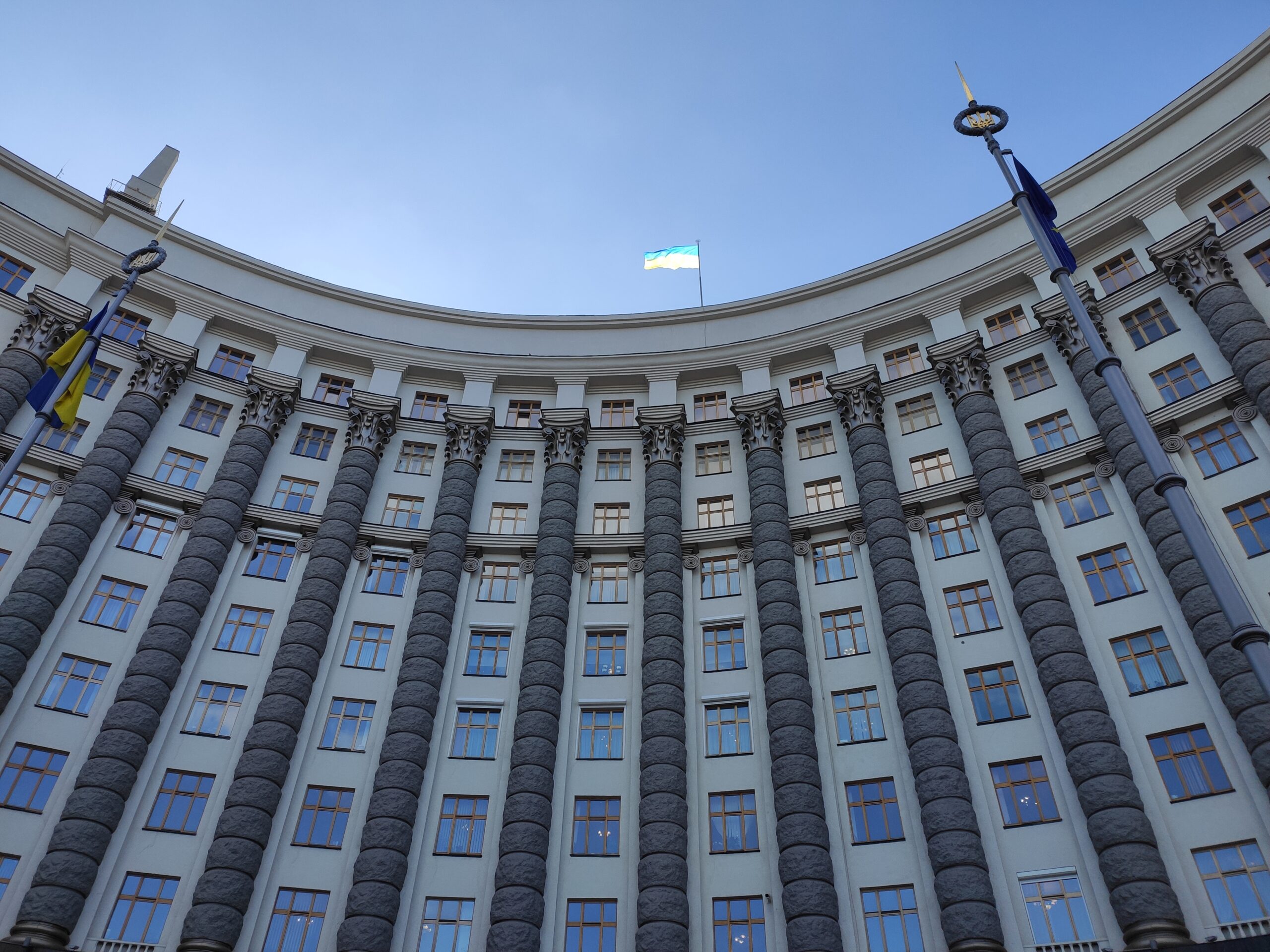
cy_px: 476
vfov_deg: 54.9
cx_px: 635
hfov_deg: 69.4
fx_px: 917
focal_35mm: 25
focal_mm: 4.74
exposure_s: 1/1114
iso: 112
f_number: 1.79
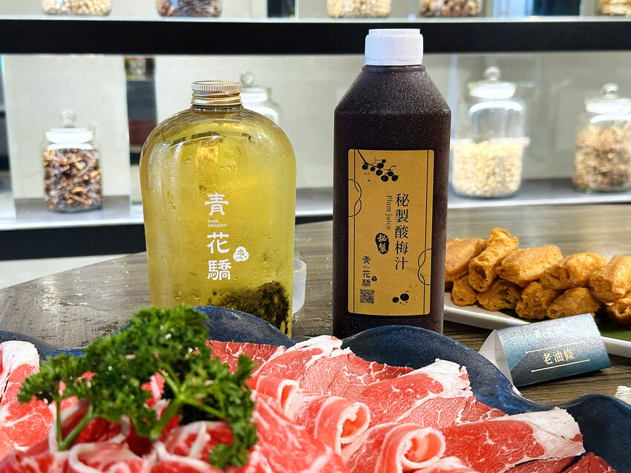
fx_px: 875
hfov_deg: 39.7
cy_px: 236
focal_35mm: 48
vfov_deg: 30.3
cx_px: 316
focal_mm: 6.86
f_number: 1.78
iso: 500
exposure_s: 1/40
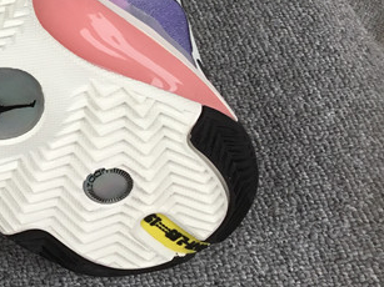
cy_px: -11
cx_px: -144
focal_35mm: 91
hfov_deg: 19.5
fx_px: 1009
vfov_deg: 15.9
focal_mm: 3.3
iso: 25
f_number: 2.4
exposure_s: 1/106
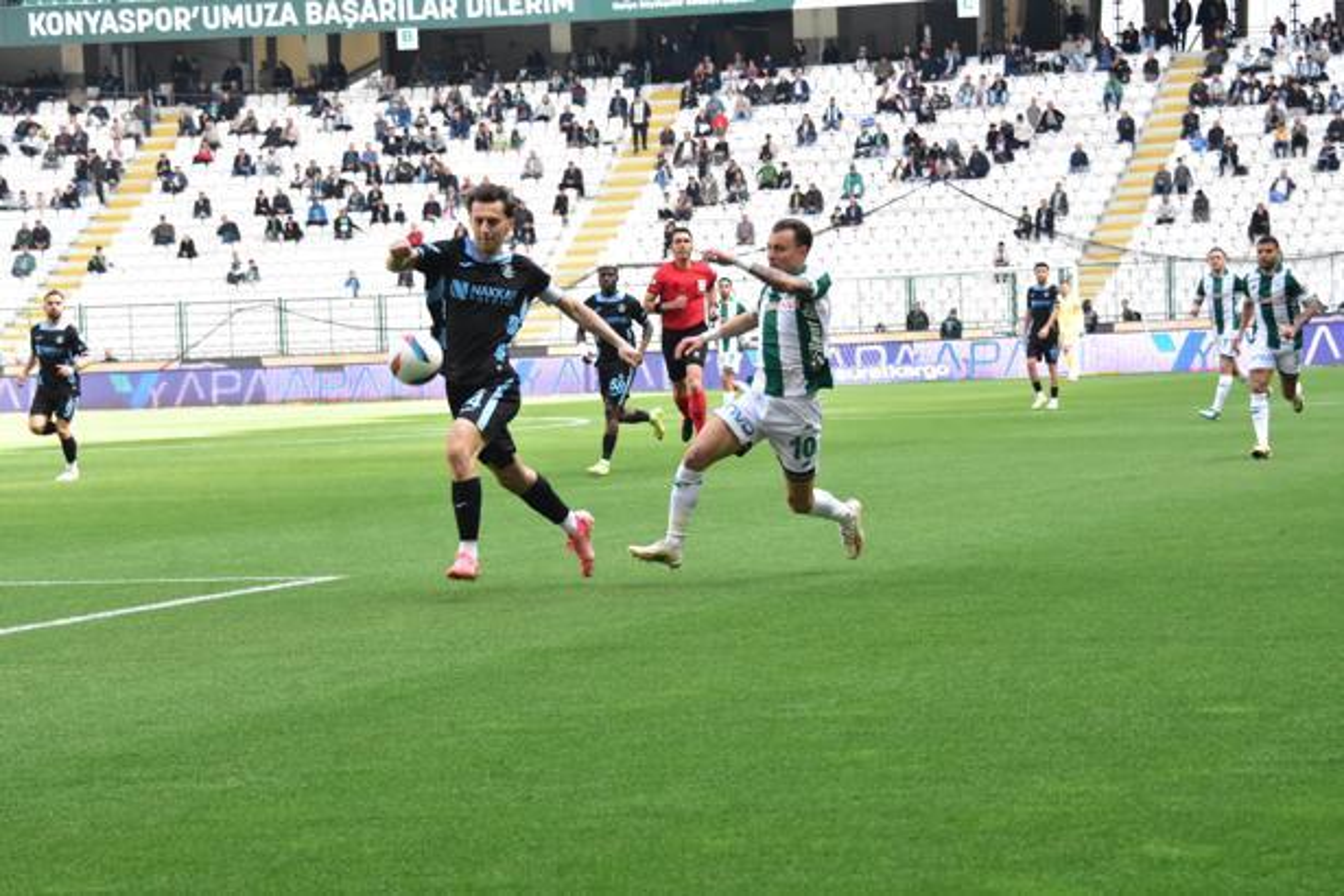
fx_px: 5040
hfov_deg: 15.2
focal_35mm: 135
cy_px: 448
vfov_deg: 10.2
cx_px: 672
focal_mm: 90
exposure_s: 1/1250
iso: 3200
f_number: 6.3
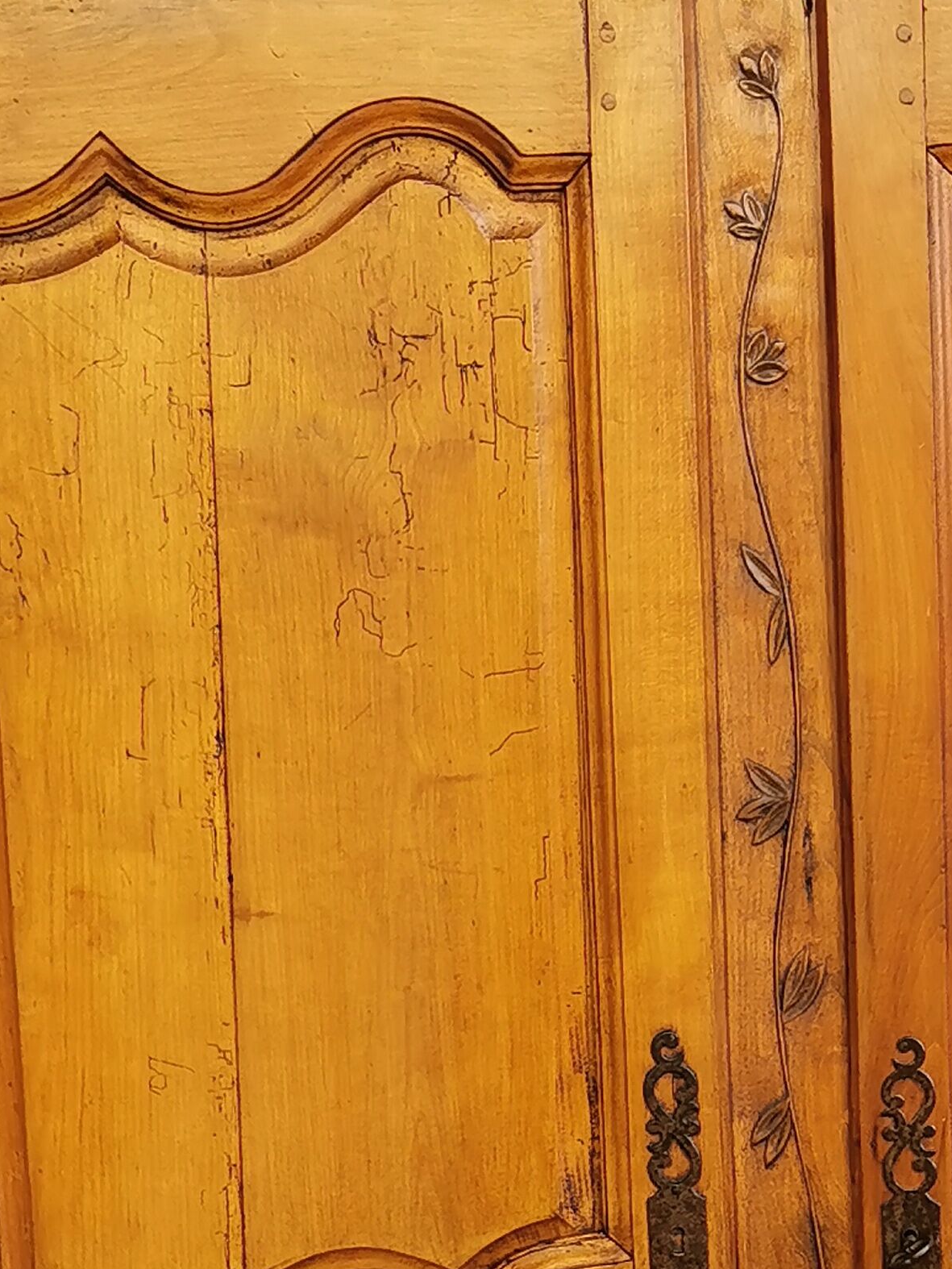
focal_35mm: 95
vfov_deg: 20.3
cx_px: 803
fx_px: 3483
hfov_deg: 15.4
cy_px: 1095
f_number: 1.8
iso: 50
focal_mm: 5.58
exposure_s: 1/100
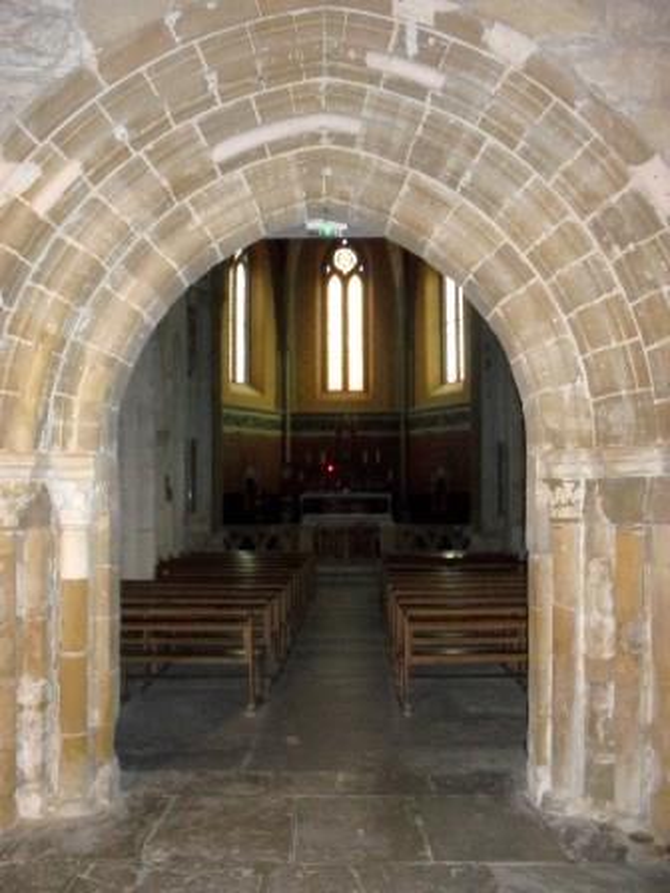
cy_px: 446
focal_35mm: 35
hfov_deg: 40.7
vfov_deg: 52.6
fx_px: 903
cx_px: 335
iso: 400
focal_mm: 6.3
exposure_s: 1/45
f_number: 3.2
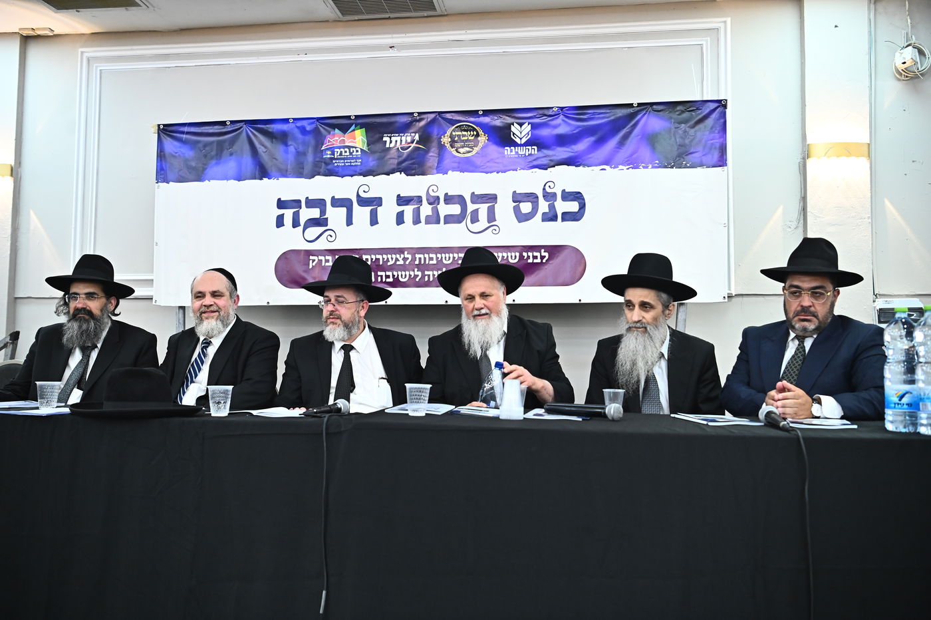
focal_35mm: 34
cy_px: 310
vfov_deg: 38.8
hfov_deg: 55.8
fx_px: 879
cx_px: 466
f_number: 3.5
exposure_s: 1/250
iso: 2500
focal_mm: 34
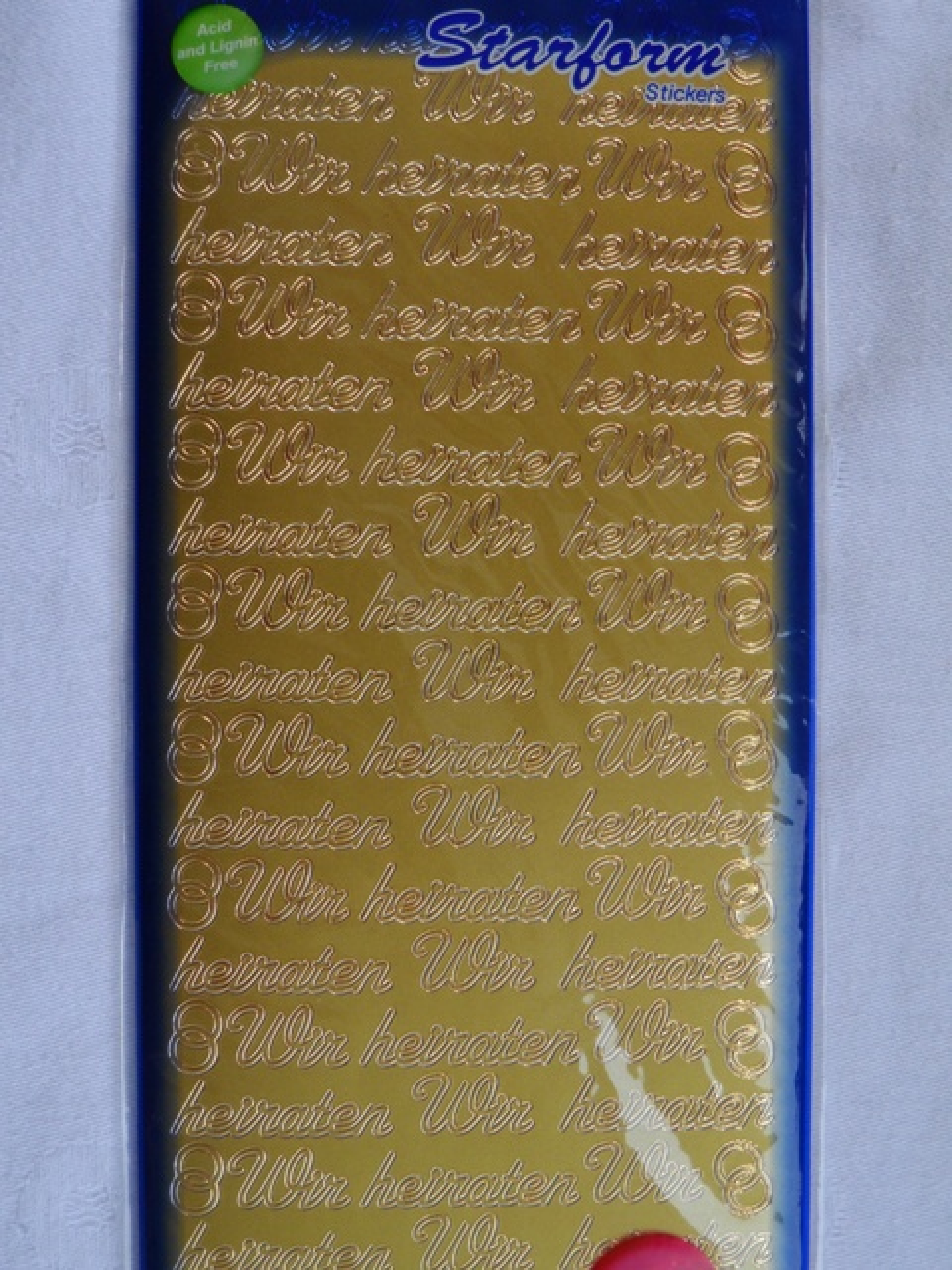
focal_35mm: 62
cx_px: 476
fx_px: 2273
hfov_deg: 23.7
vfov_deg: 31.2
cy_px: 635
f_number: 4.2
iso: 80
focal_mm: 10.2
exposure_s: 1/180
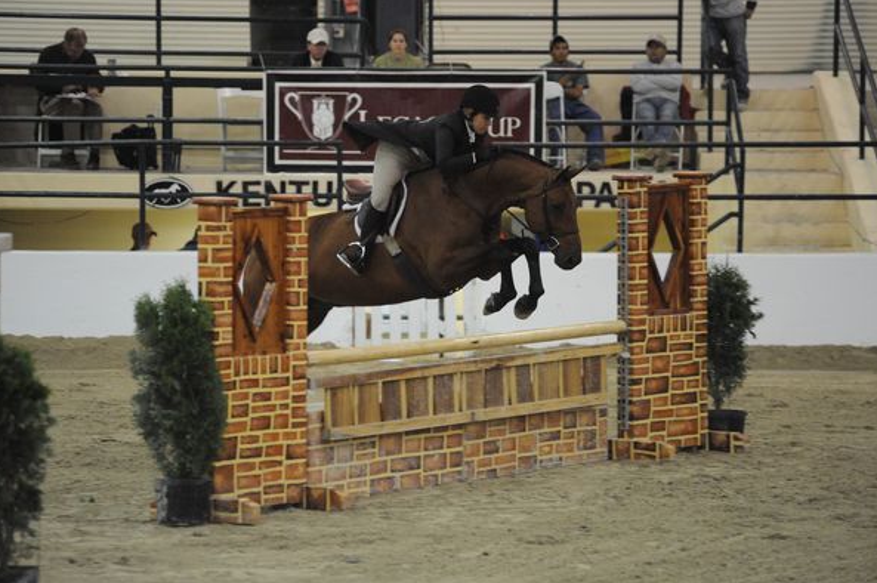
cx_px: 417
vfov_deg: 6.3
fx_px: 5256
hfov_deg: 9.5
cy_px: 287
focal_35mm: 216
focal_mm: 200
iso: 6400
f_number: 2.8
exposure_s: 1/400
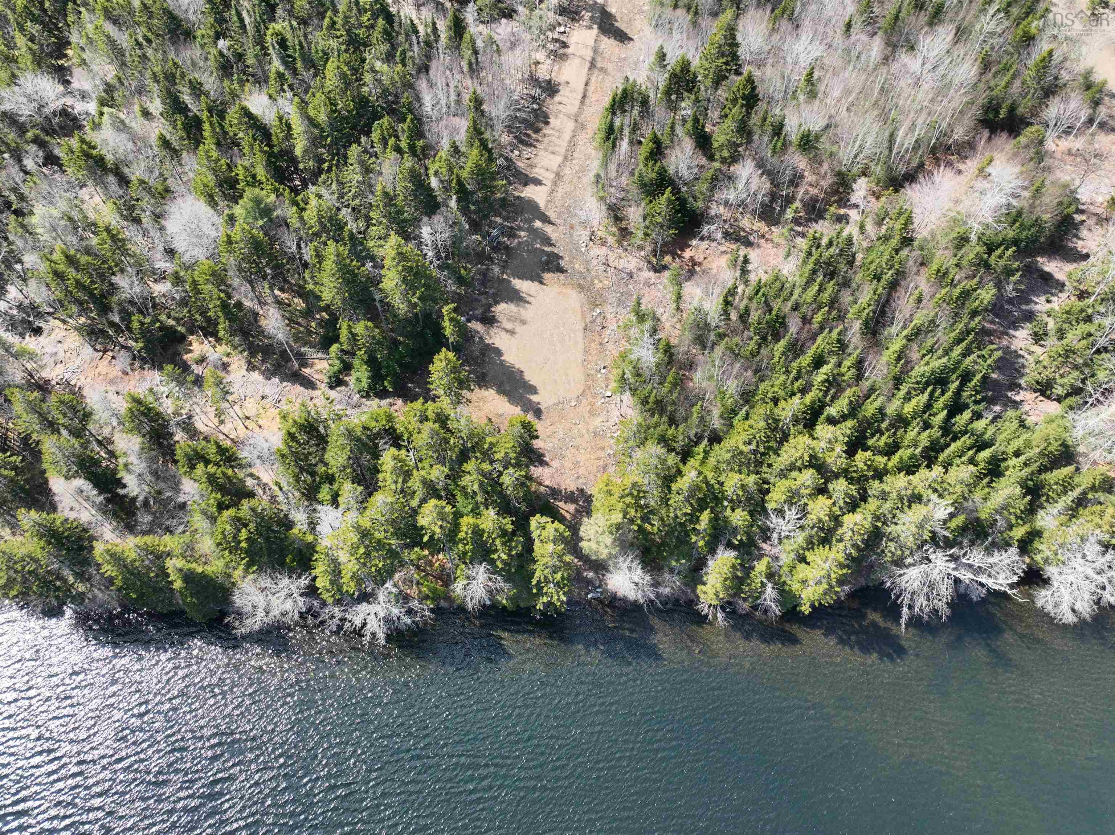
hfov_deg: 71.6
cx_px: 558
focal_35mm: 24
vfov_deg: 56.8
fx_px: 773
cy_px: 418
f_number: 2.8
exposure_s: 1/1000
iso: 250
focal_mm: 12.29
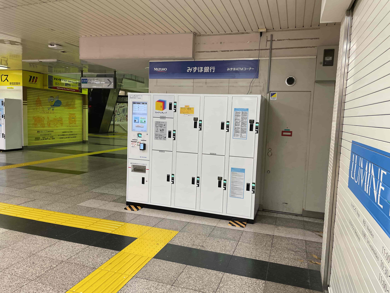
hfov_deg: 67.3
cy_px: 146
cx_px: 195
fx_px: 293
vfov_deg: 53.1
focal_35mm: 26
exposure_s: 1/100
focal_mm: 4.2
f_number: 1.6
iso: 125
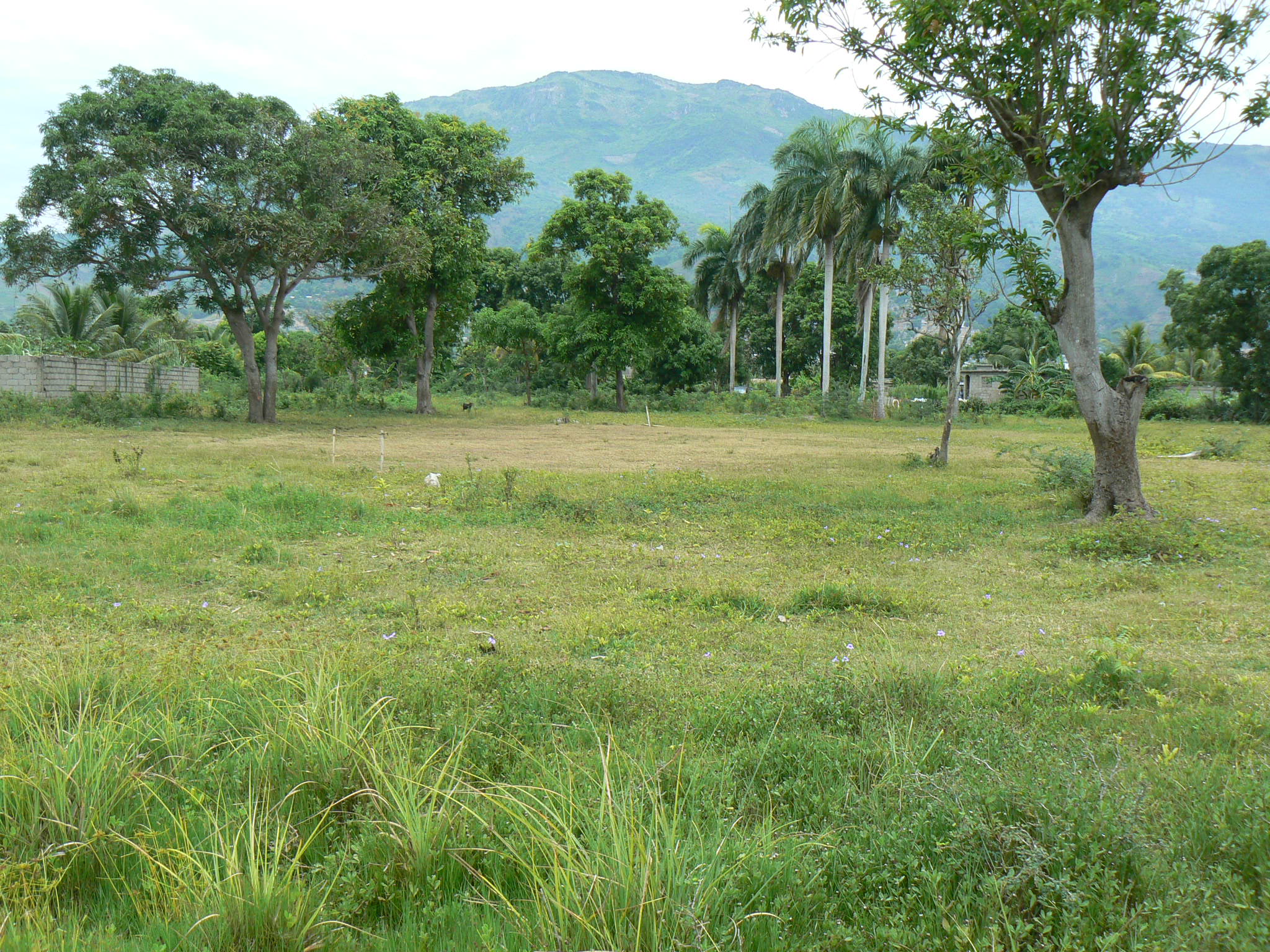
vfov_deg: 39.7
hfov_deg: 51.4
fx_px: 1321
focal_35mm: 36
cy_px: 476
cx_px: 635
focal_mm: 6
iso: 80
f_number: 5.6
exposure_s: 1/320
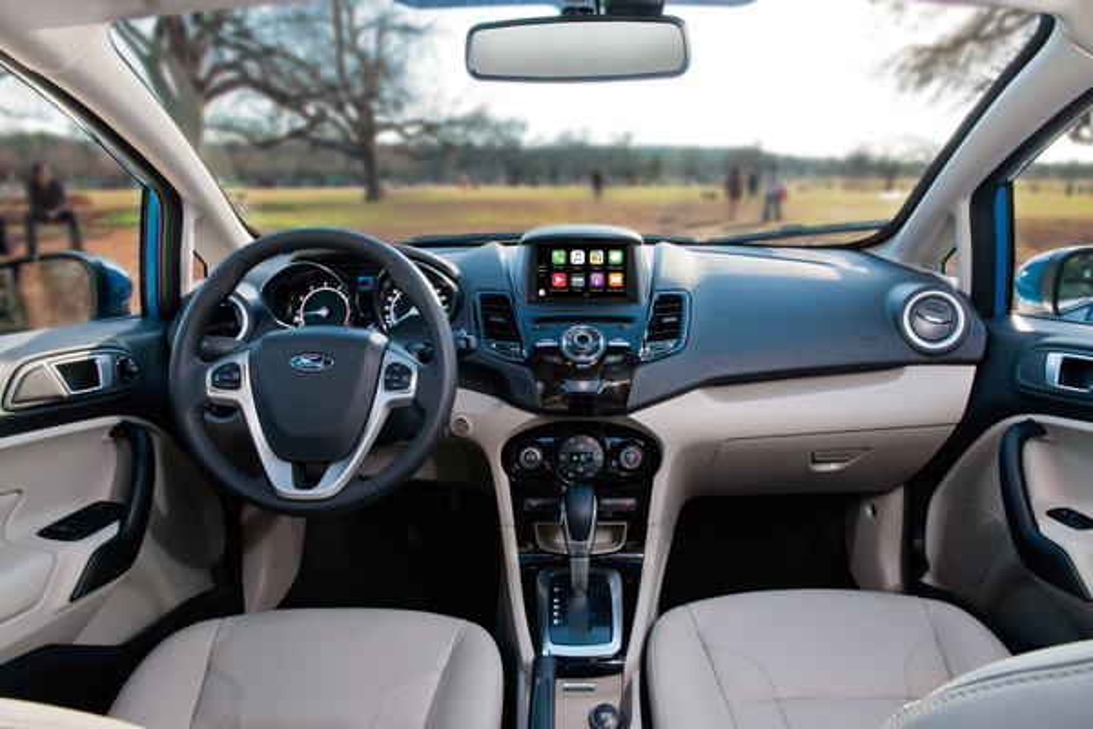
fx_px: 729
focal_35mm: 24
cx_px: 546
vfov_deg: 53.1
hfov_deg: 73.7
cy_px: 364
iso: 400
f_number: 13
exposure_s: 1/40
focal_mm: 16
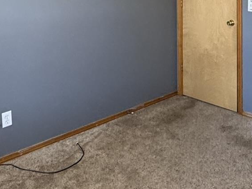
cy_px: -30
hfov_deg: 36.5
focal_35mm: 51
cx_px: 193
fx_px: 371
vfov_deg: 25.9
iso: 400
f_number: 2.2
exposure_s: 1/60
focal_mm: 2.22
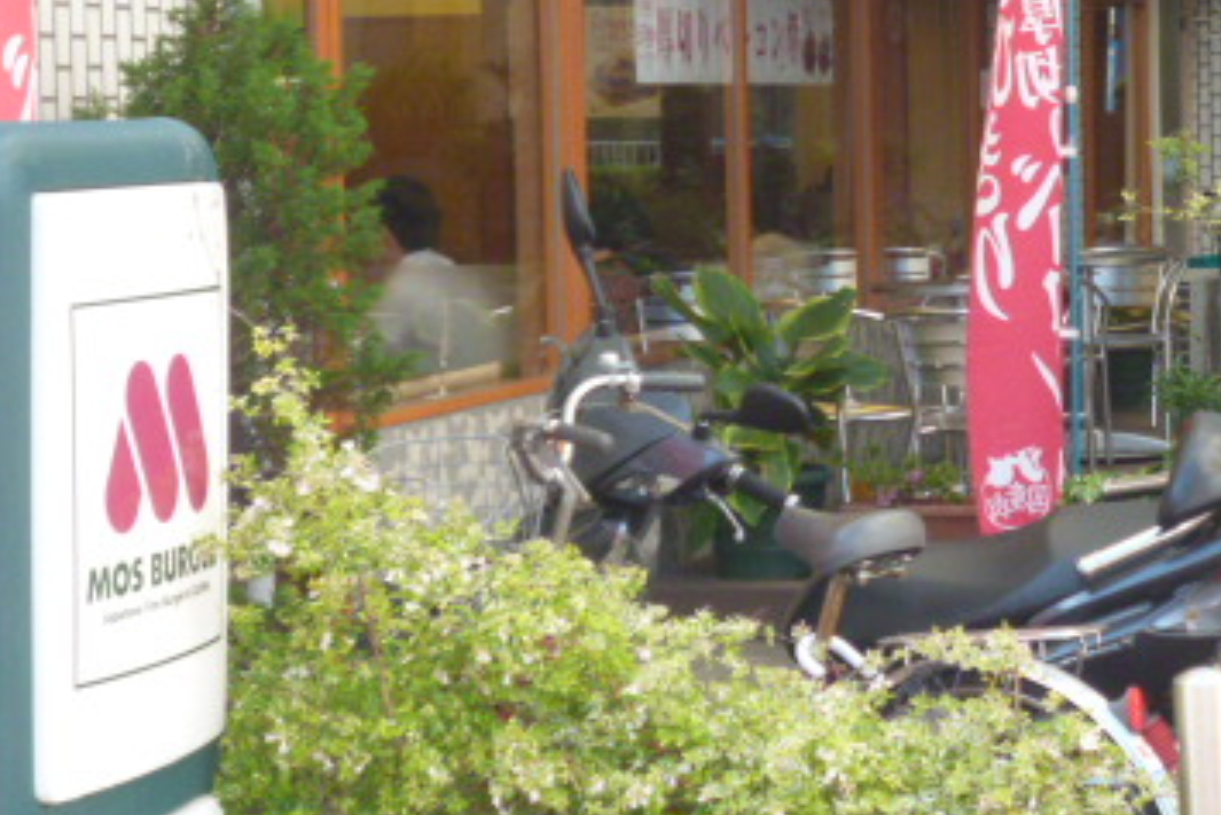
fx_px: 4004
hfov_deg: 17.2
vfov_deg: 11.6
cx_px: 1035
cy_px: 303
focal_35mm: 118
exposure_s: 1/160
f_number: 4.7
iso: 500
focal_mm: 11.2
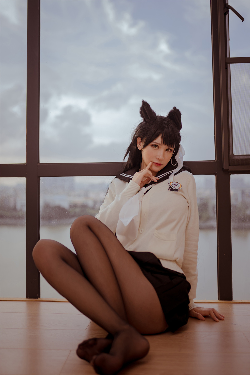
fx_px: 365
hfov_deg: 37.9
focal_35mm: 35
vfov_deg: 54.4
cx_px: 125
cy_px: 188
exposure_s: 1/200
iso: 100
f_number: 1.6
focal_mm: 35
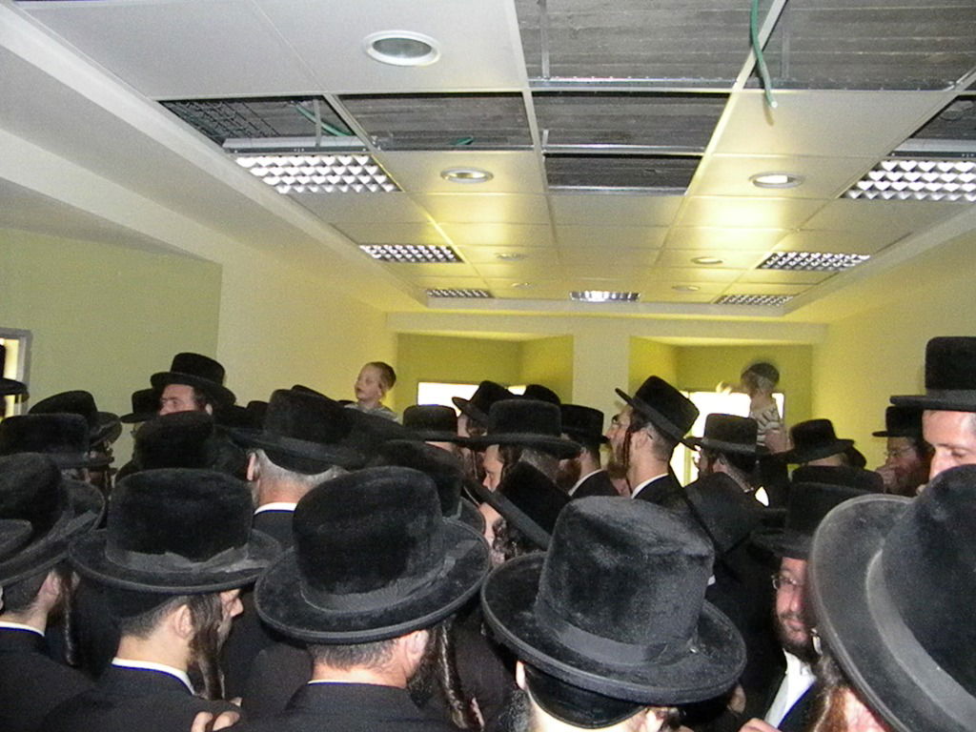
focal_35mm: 28
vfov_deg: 49.7
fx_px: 789
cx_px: 488
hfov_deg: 63.4
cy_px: 366
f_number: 3.5
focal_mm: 5
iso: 3200
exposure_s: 1/26
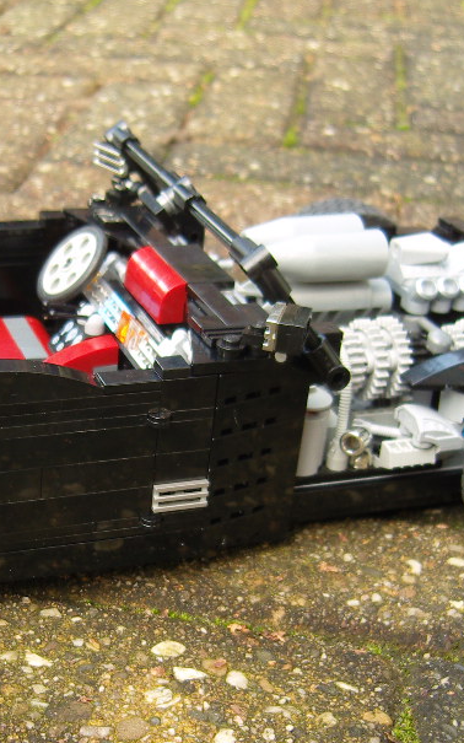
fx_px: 1234
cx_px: 87
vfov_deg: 33.4
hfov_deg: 21.0
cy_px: 448
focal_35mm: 61
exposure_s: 1/60
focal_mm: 7.3
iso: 100
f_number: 2.8
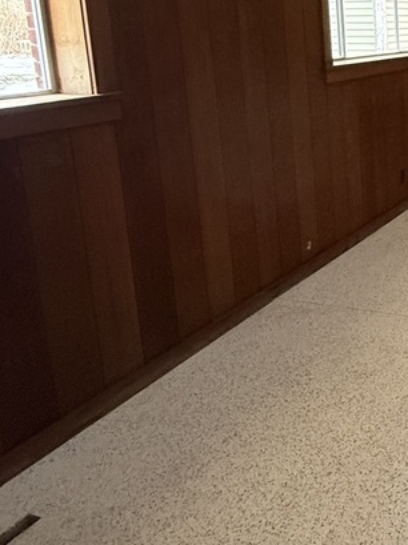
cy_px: 120
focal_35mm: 37
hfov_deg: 30.5
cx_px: 529
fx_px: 582
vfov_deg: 47.8
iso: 500
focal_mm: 2.22
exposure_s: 1/60
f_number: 2.2
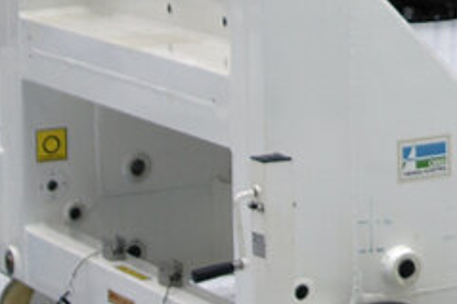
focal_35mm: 169
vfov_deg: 7.9
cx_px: 732
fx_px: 2144
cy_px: -187
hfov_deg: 11.5
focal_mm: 28
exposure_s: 1/50
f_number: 3.5
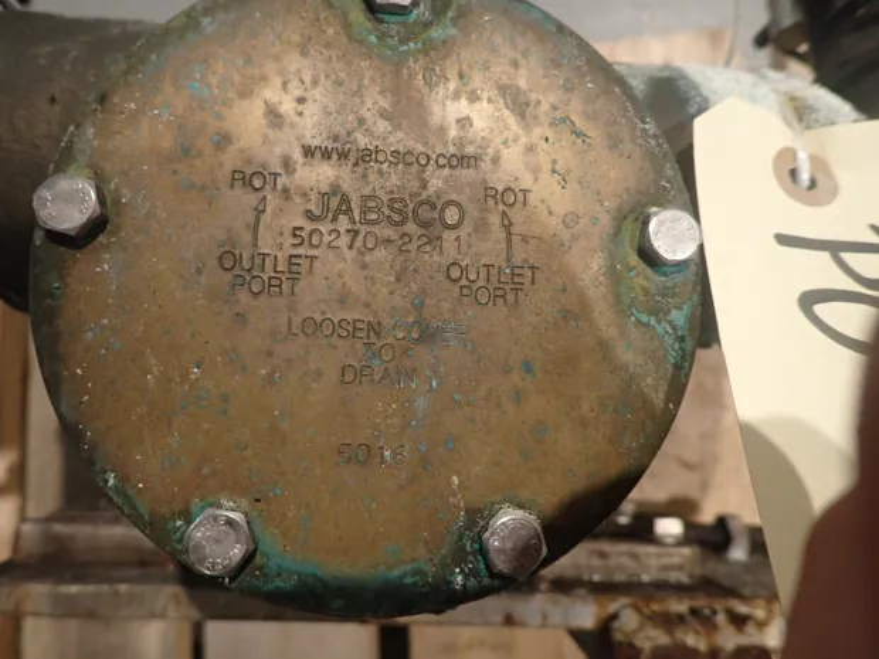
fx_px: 635
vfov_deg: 54.9
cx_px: 440
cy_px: 330
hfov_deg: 69.4
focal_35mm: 25
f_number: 2
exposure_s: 1/30
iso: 400
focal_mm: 4.5
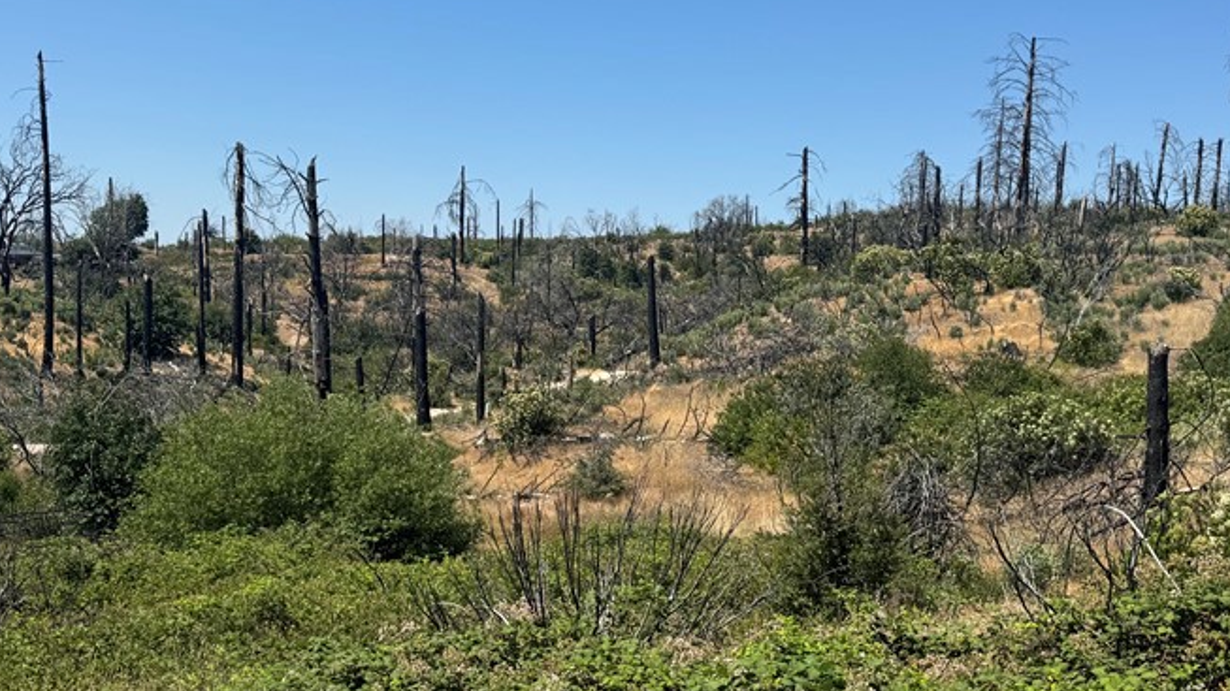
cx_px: 663
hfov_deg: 49.4
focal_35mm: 41
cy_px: 484
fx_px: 1337
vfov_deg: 28.7
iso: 80
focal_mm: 6.76
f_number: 1.78
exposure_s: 1/4950
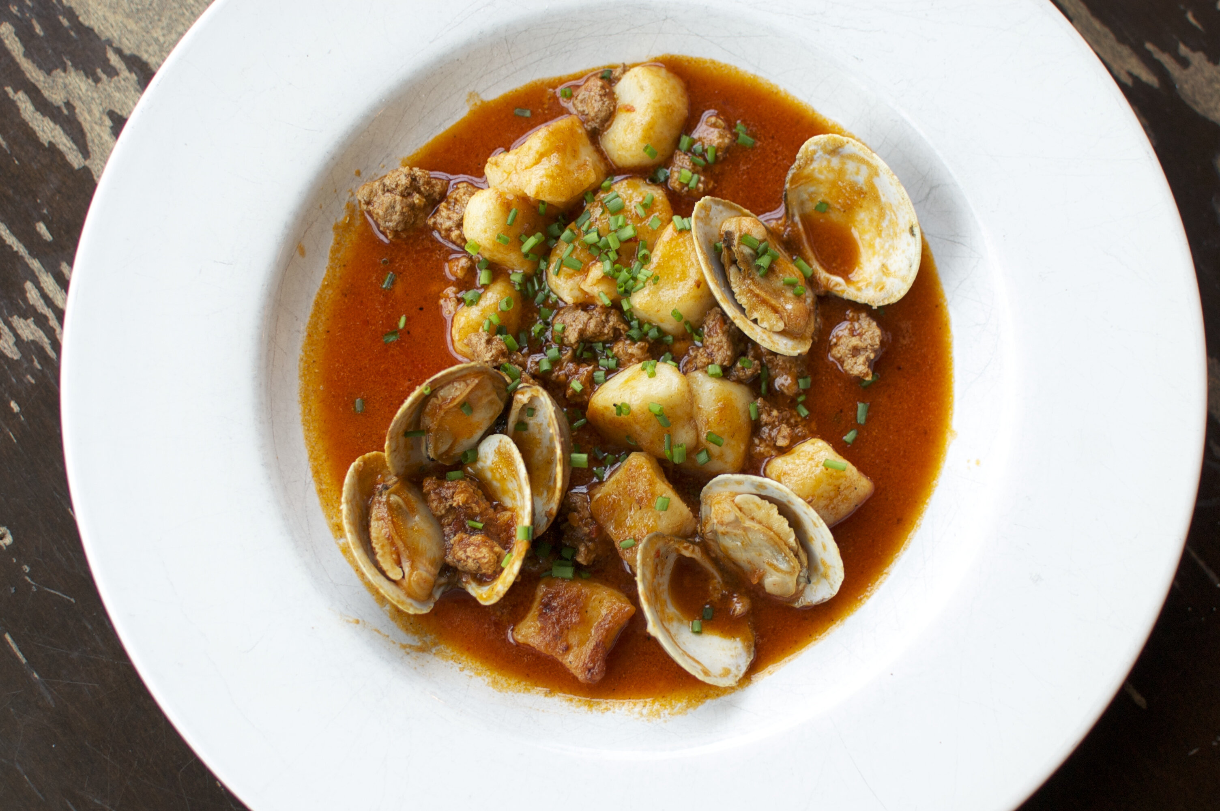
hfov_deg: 37.9
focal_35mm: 52
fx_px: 1778
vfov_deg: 25.7
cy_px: 406
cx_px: 610
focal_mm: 35
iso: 400
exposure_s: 1/30
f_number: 2.8
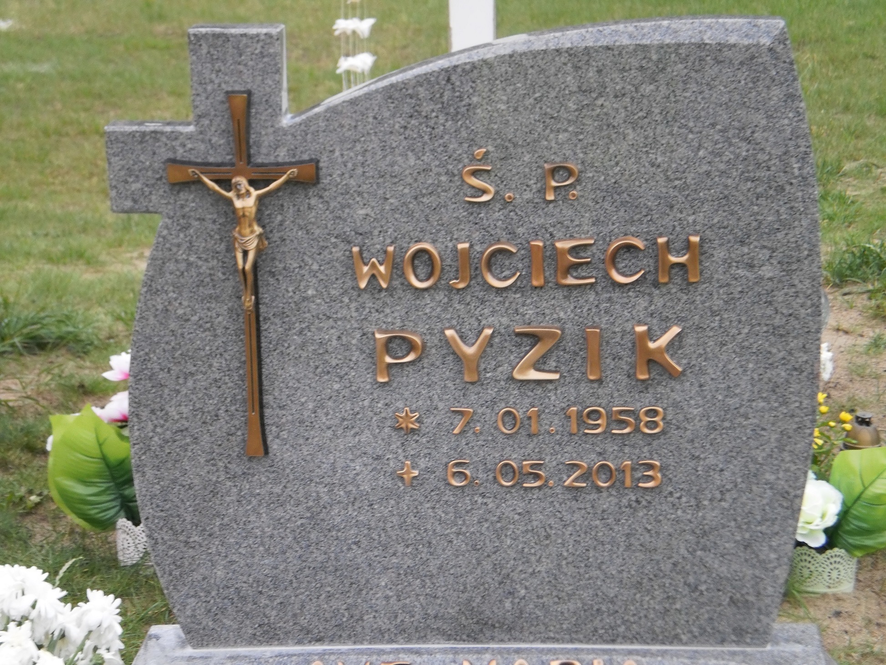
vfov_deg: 14.9
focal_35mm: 99
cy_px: 332
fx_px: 2534
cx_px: 443
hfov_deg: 19.8
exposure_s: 1/8
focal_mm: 17.3
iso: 125
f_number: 5.7
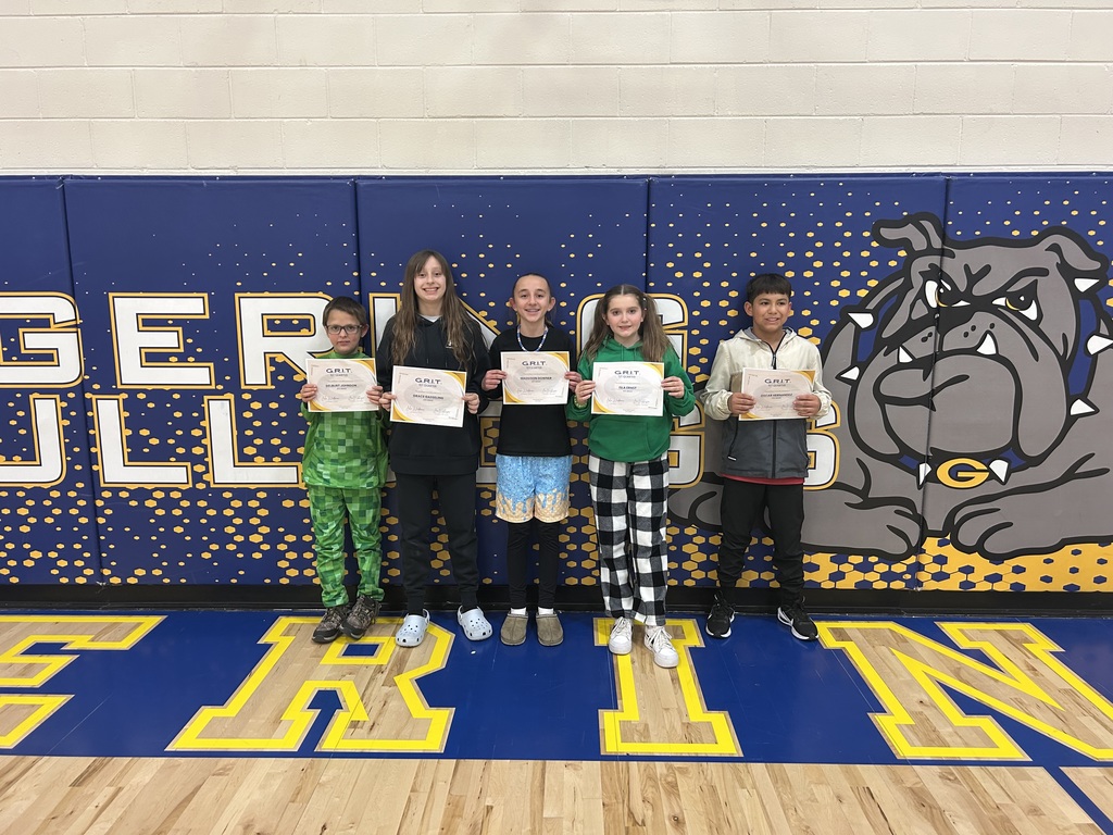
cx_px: 556
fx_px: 836
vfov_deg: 53.1
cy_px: 418
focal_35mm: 26
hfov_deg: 67.3
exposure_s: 1/60
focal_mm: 5.7
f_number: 1.5
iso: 160
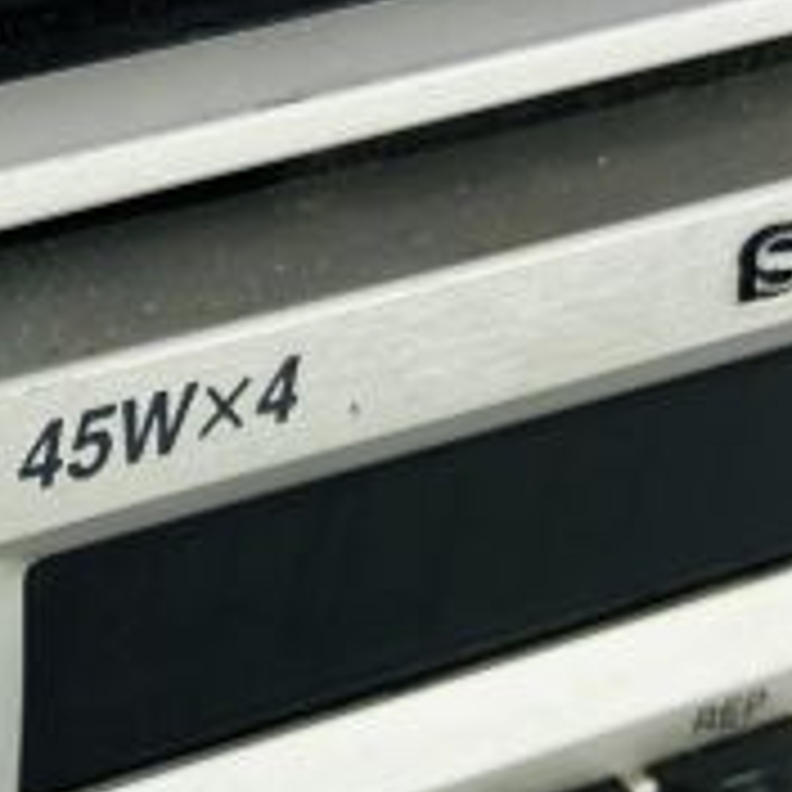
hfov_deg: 15.1
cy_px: 628
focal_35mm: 108
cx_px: -338
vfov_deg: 16.0
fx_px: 2796
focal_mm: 3.99
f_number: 1.8
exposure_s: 1/151
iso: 20
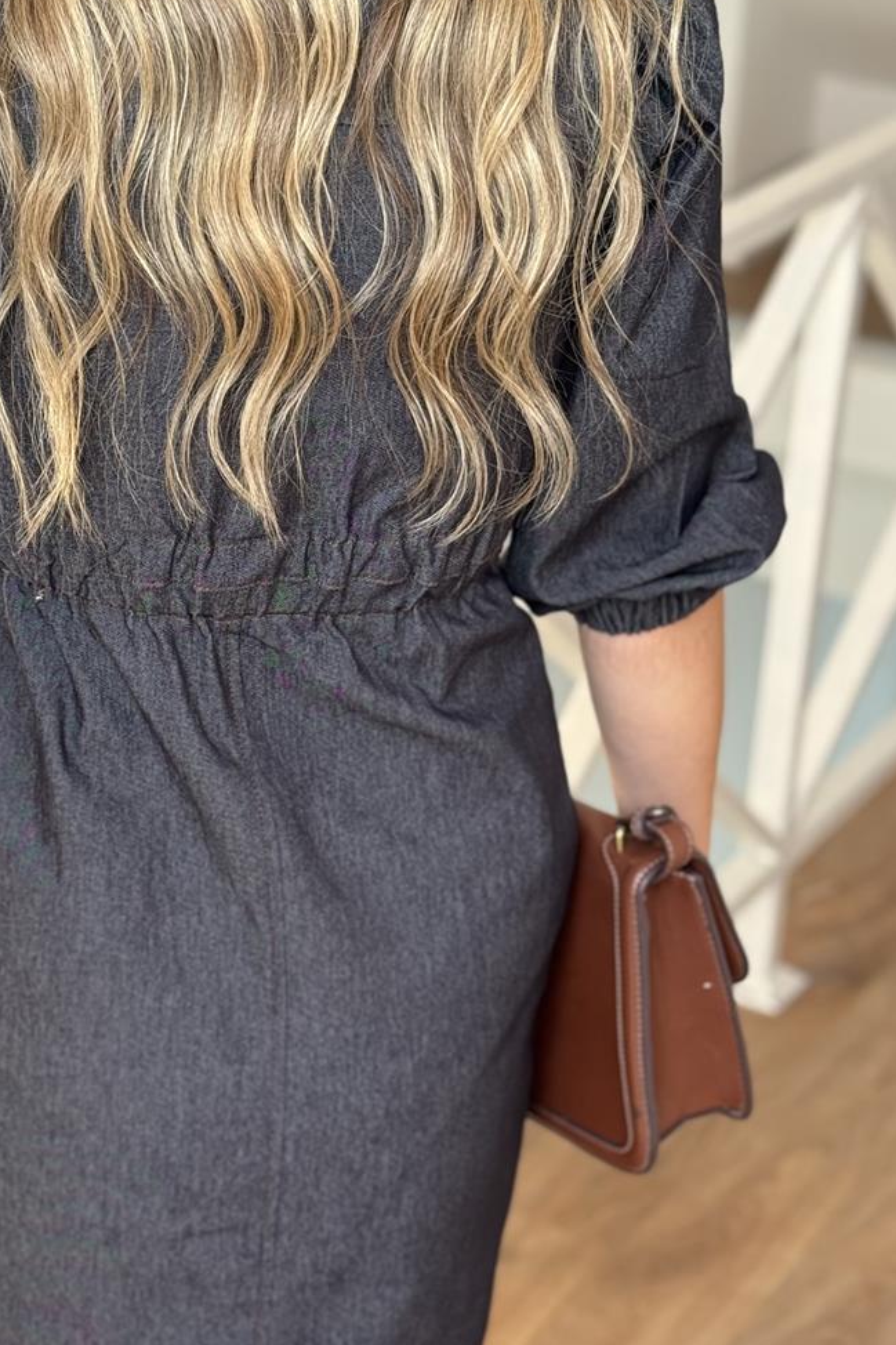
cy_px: 732
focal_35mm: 82
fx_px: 3062
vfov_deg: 24.8
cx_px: 251
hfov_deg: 16.6
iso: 100
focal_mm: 6.76
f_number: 1.78
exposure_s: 1/140
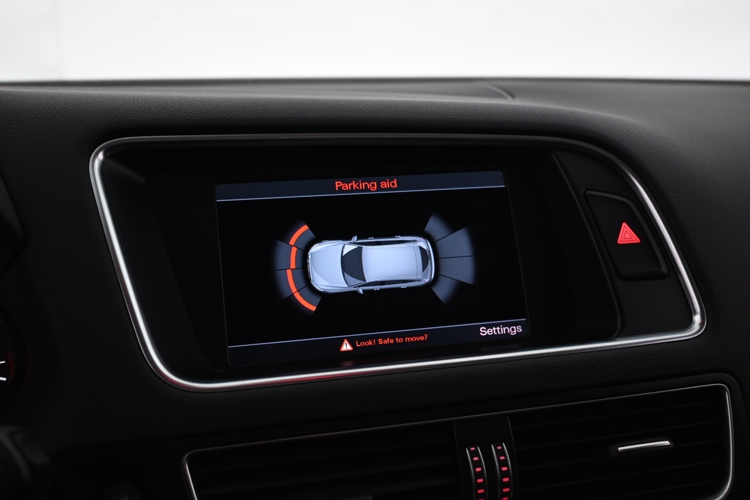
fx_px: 766
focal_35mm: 37
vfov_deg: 36.2
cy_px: 250
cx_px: 375
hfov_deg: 52.2
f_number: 4.2
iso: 900
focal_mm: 24.5
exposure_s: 1/40
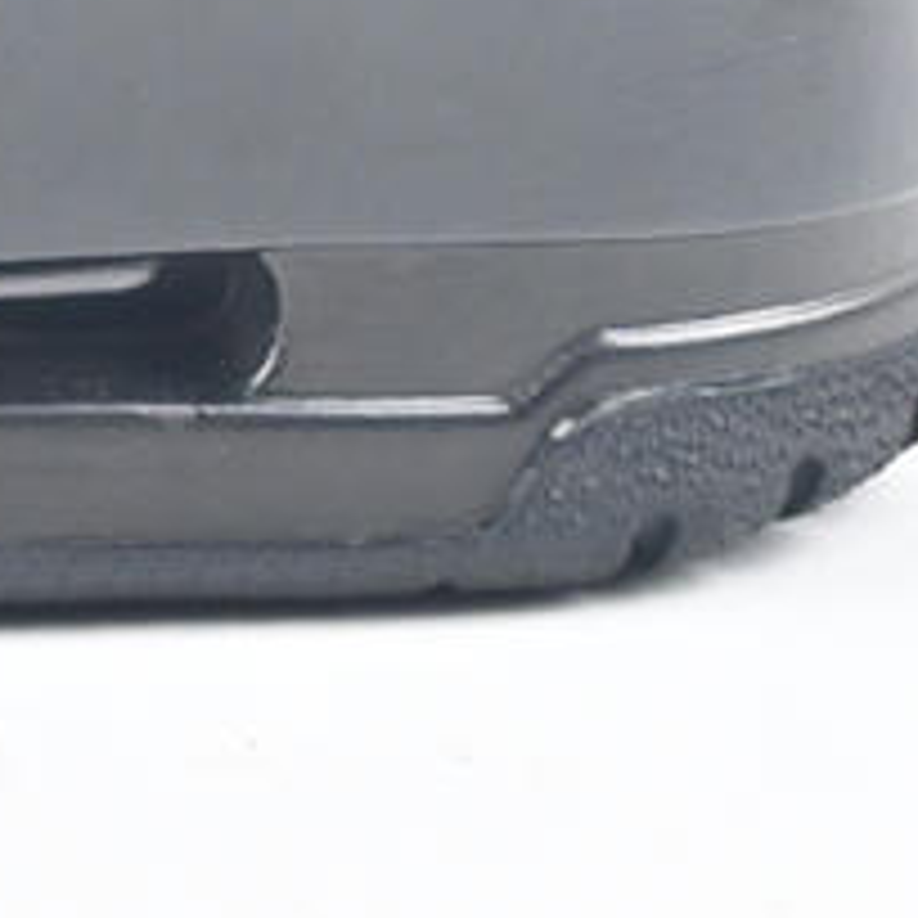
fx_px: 5513
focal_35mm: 184
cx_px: -1148
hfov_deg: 8.8
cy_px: -828
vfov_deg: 9.0
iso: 900
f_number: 4.2
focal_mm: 24.5
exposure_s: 1/125
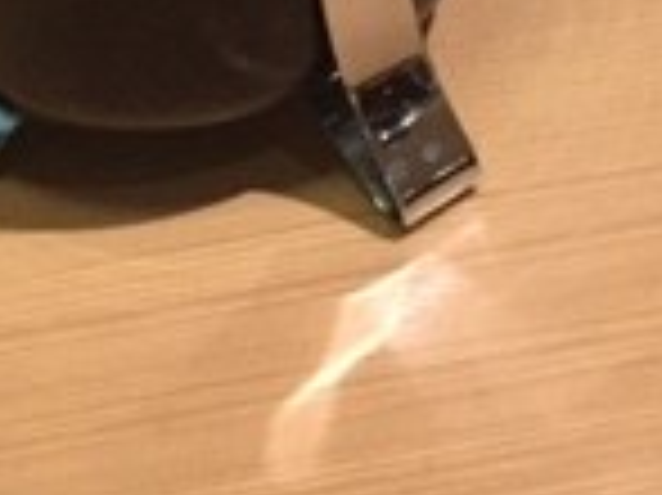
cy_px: -342
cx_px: 752
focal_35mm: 126
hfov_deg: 15.2
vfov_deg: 11.1
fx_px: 2408
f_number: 2.2
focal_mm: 4.15
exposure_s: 1/30
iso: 200
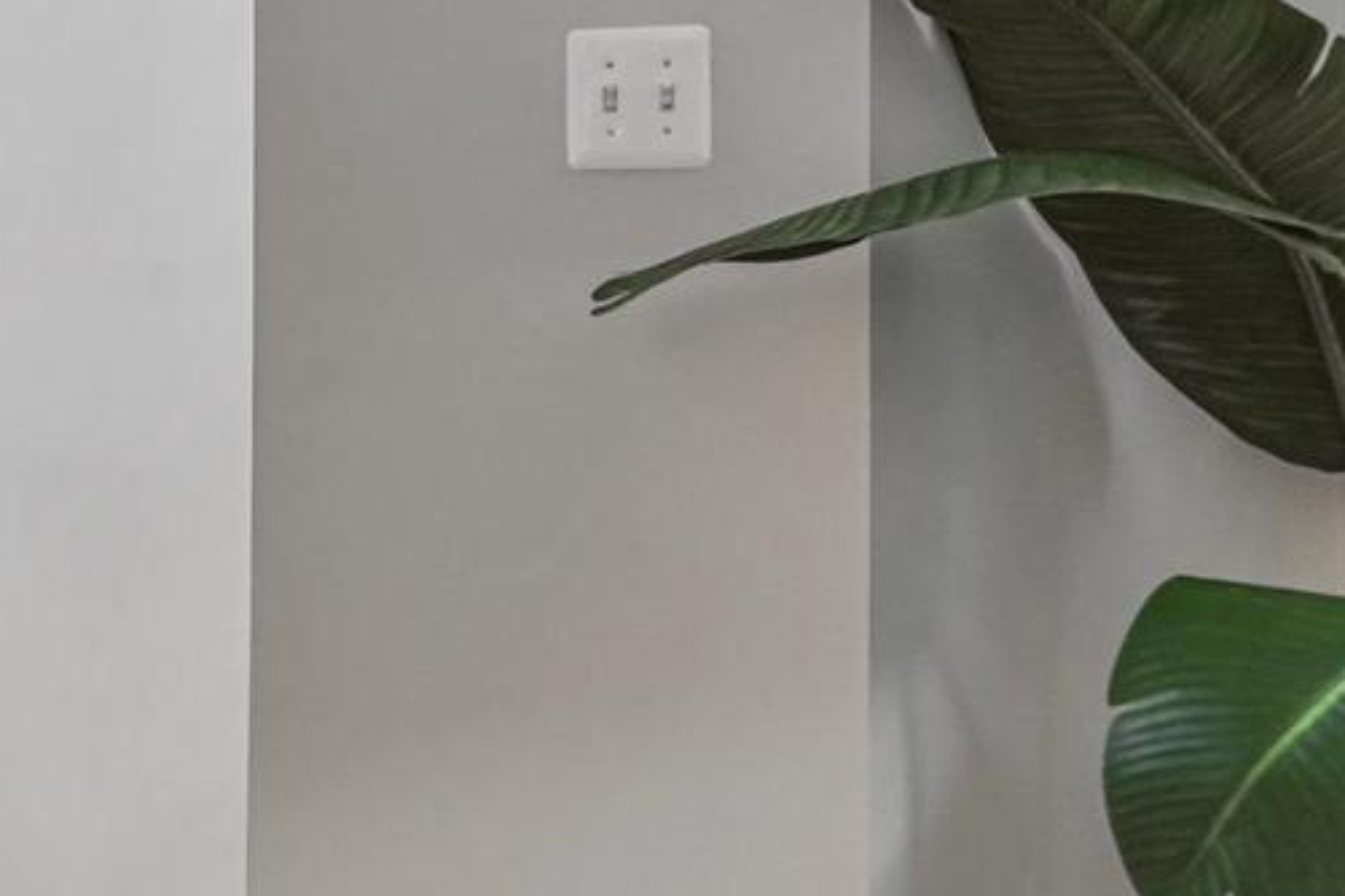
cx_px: -231
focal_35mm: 46
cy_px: 190
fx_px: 1718
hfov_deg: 34.9
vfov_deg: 28.7
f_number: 8
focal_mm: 16
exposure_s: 1/500
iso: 1250
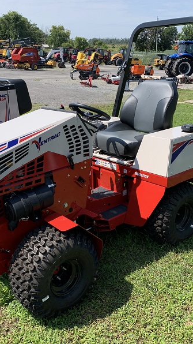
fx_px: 346
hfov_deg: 31.1
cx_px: 79
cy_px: 171
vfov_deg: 52.8
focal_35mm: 38
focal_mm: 4.25
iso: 25
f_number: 1.8
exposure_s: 1/1250
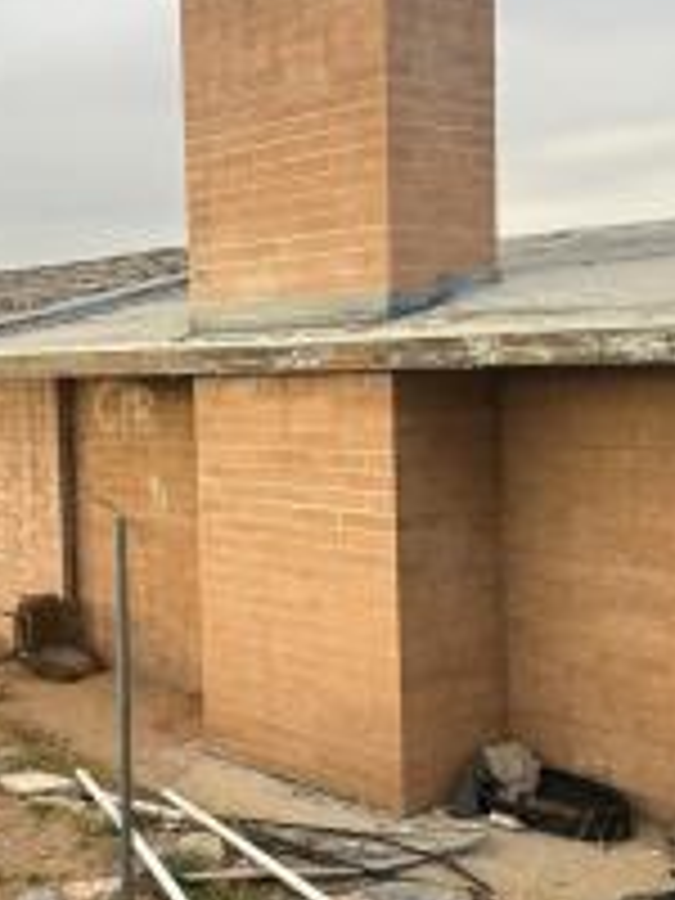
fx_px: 1352
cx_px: 292
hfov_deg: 28.0
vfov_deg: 36.8
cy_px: 432
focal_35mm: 52
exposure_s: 1/265
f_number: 1.5
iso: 40
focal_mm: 5.7
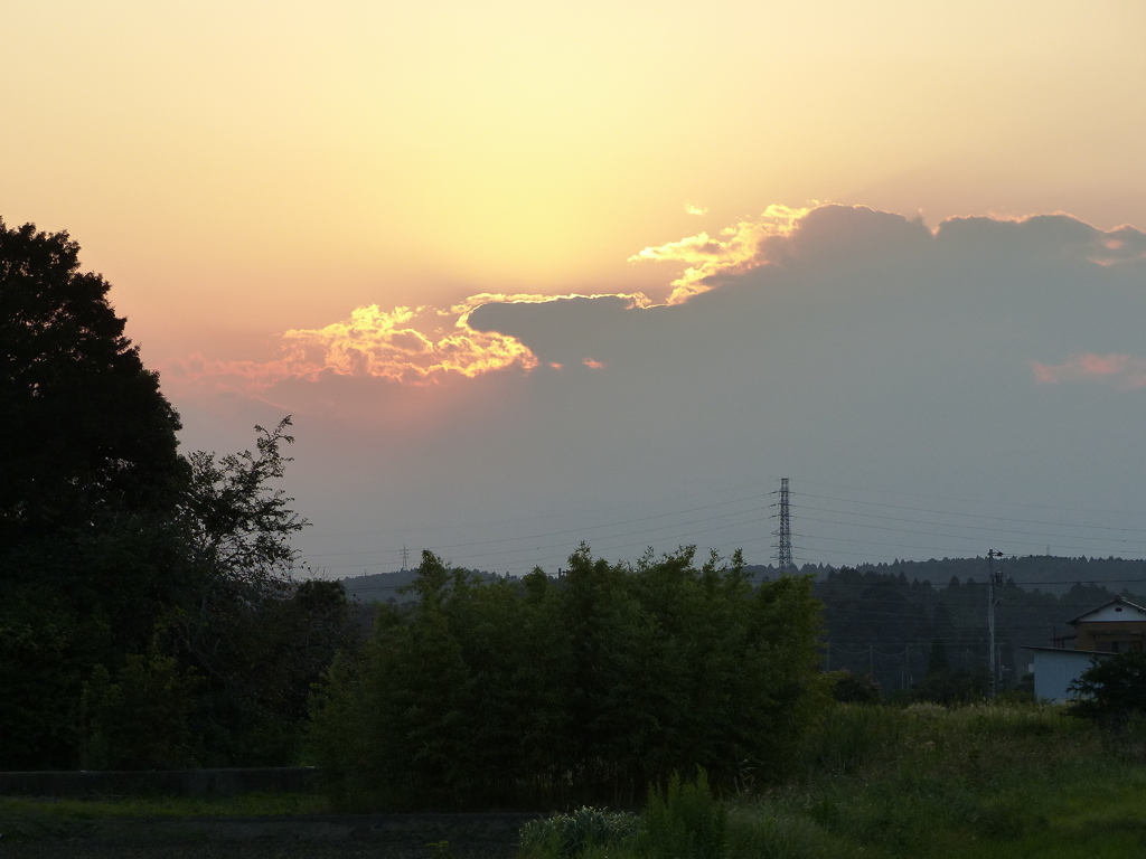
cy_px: 430
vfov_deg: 10.6
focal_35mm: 140
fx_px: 4635
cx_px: 573
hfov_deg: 14.1
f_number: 3.5
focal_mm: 25.2
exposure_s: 1/800
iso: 160
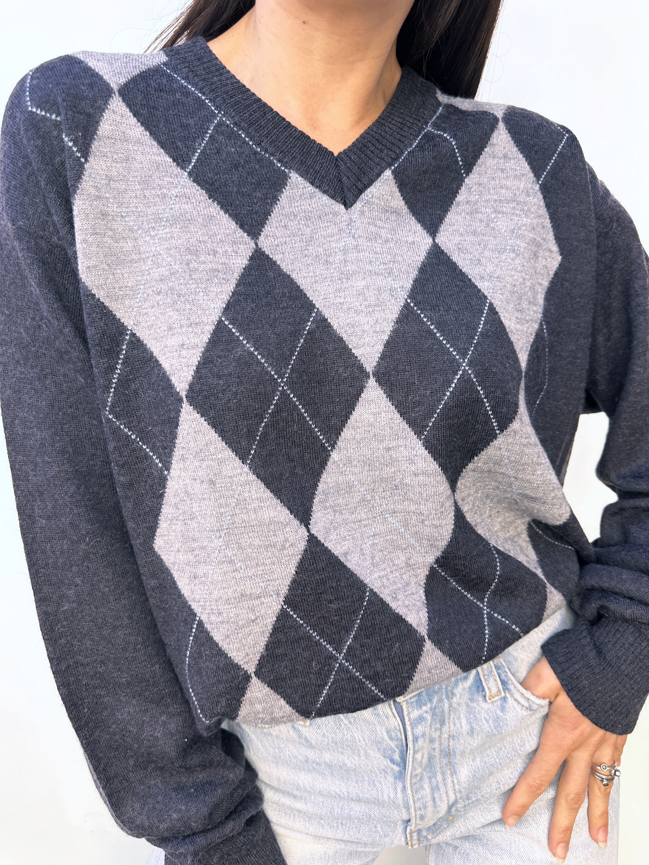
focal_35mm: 24
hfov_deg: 56.8
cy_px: 432
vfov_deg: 71.6
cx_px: 324
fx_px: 600
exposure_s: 1/152
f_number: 1.78
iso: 80
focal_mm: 6.86
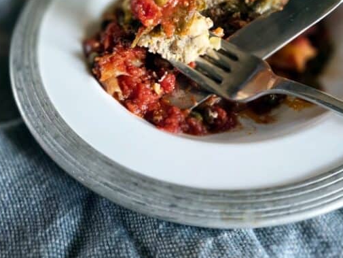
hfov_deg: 52.2
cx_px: 207
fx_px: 347
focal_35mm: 35
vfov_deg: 39.7
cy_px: 67
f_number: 1.7
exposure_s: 1/120
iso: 500
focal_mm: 6.3
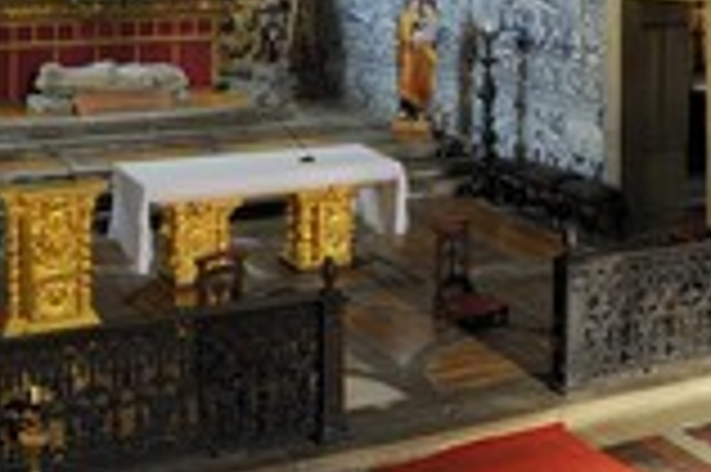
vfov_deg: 19.8
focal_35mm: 64
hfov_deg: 31.4
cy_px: -108
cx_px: 328
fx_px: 1263
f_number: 9
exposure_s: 1/4
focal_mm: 24
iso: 800
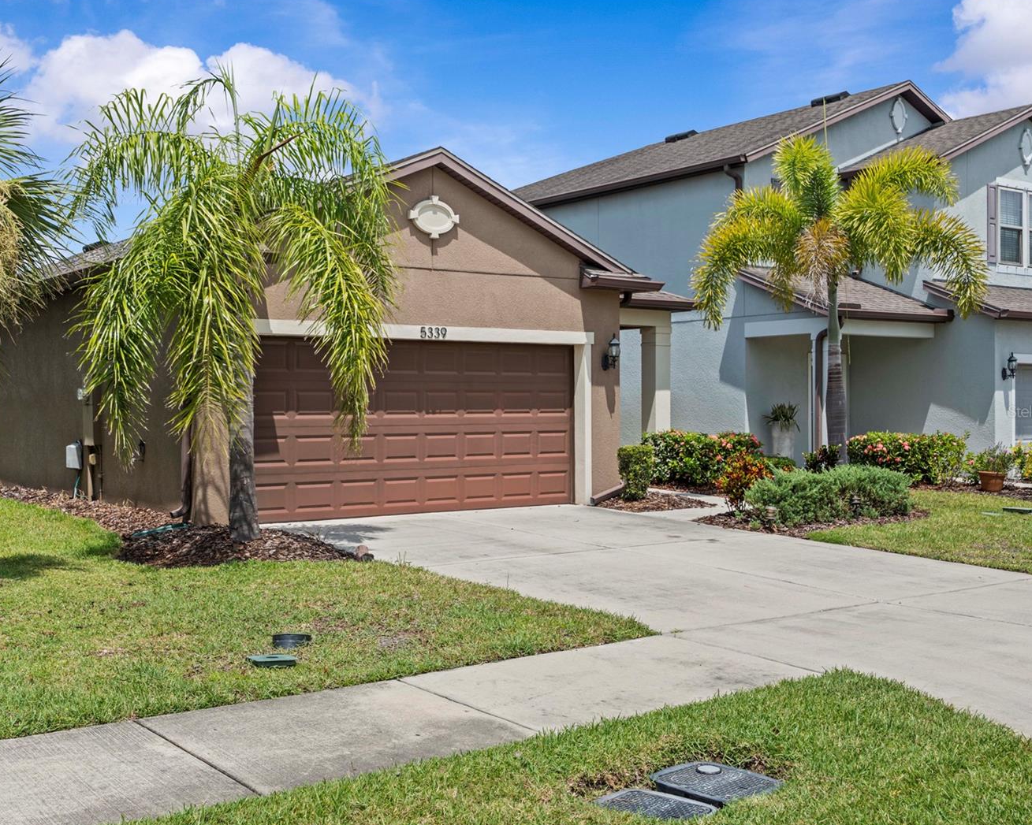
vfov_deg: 38.2
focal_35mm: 39
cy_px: 411
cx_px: 448
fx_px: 1191
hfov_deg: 46.7
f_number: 8
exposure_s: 1/200
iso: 250
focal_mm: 34
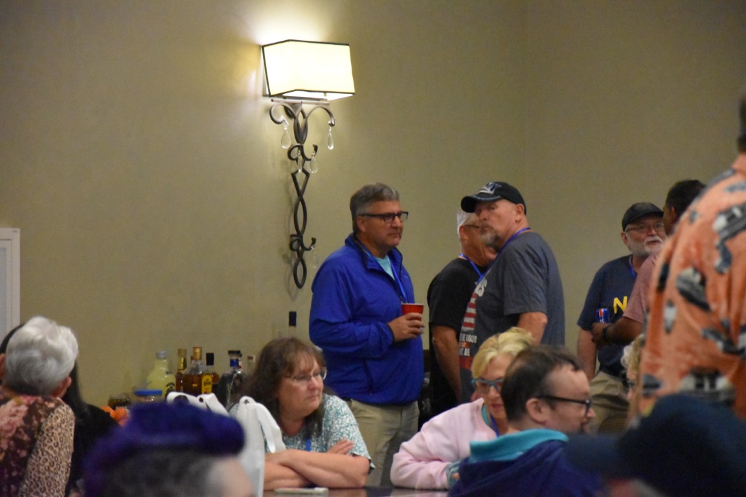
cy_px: 248
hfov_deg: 13.0
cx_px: 373
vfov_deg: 8.7
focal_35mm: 158
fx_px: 3263
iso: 12800
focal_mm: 105
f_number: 5.6
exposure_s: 1/100
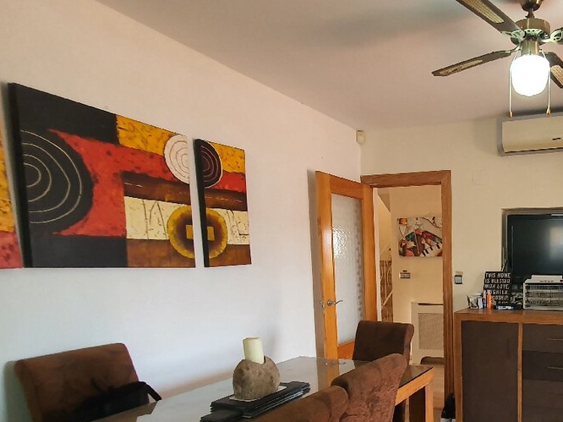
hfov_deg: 61.1
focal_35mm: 25
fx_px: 406
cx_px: 482
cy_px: 313
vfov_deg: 52.6
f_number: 2.2
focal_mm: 1.8
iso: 200
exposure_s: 1/50
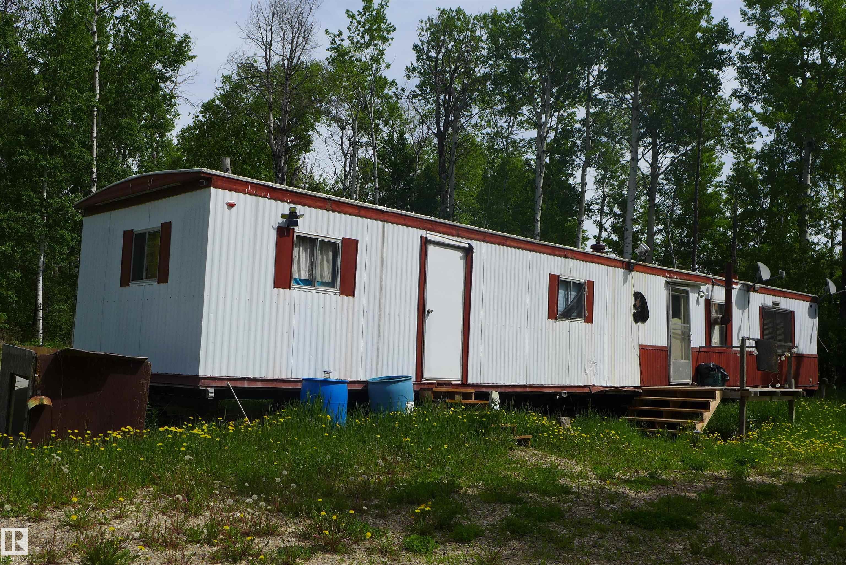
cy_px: 282
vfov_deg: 36.0
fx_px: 870
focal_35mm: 37
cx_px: 423
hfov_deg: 51.9
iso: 80
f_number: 3.2
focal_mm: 7.3
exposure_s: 1/1600
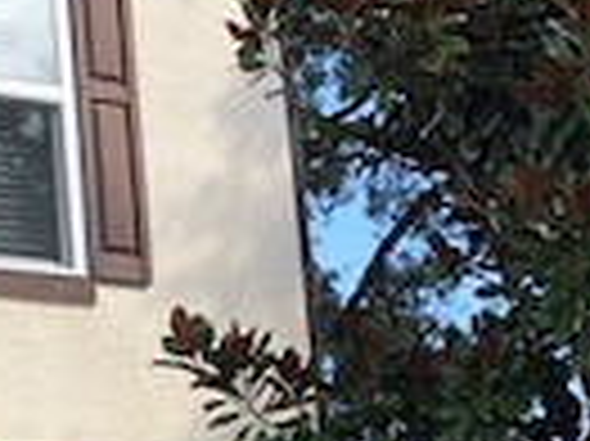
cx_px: -207
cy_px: 508
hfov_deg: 13.8
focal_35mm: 137
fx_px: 2333
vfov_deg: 10.6
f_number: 1.8
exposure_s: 1/941
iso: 20
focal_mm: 3.99
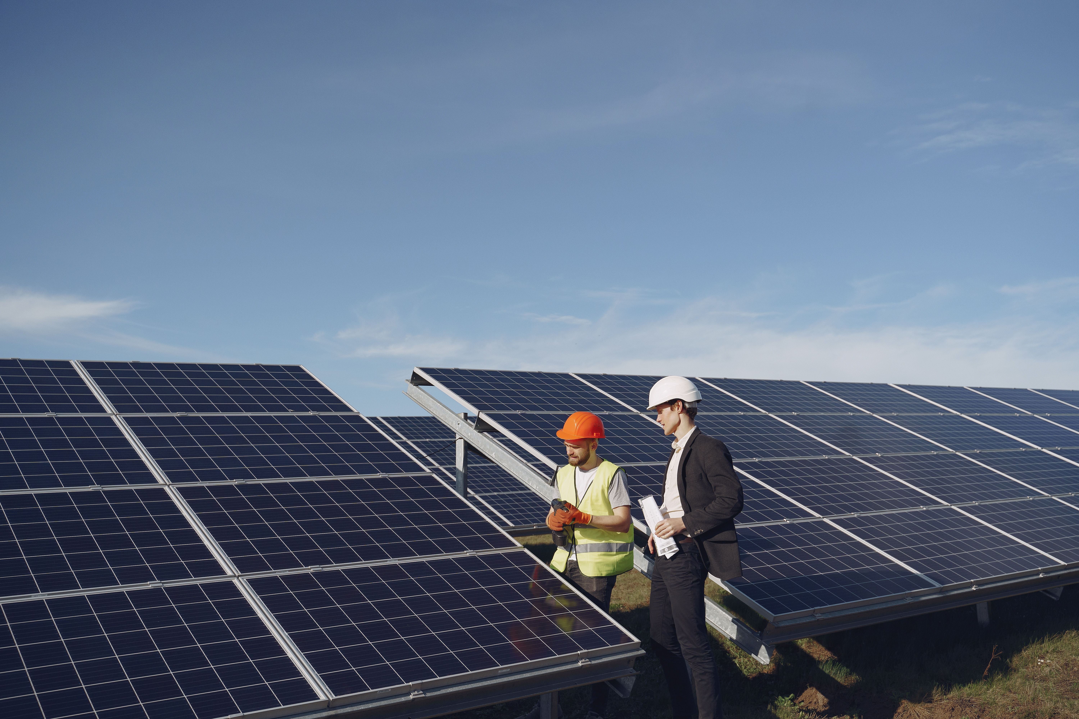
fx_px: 1049
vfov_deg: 37.9
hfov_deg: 54.4
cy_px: 360
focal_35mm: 35
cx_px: 540
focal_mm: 35
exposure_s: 1/6400
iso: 500
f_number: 4
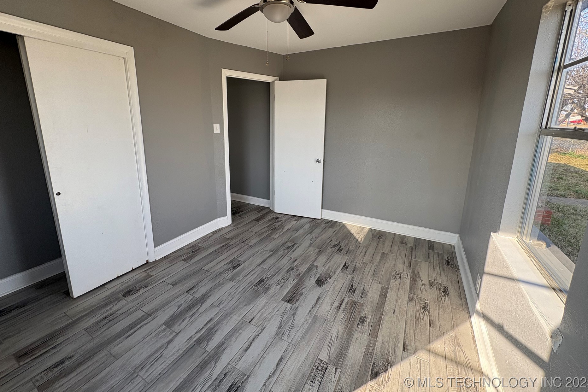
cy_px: 168
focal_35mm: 15
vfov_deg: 76.9
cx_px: 295
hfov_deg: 100.4
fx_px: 245
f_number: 2.2
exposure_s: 1/124
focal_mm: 2.22
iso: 40
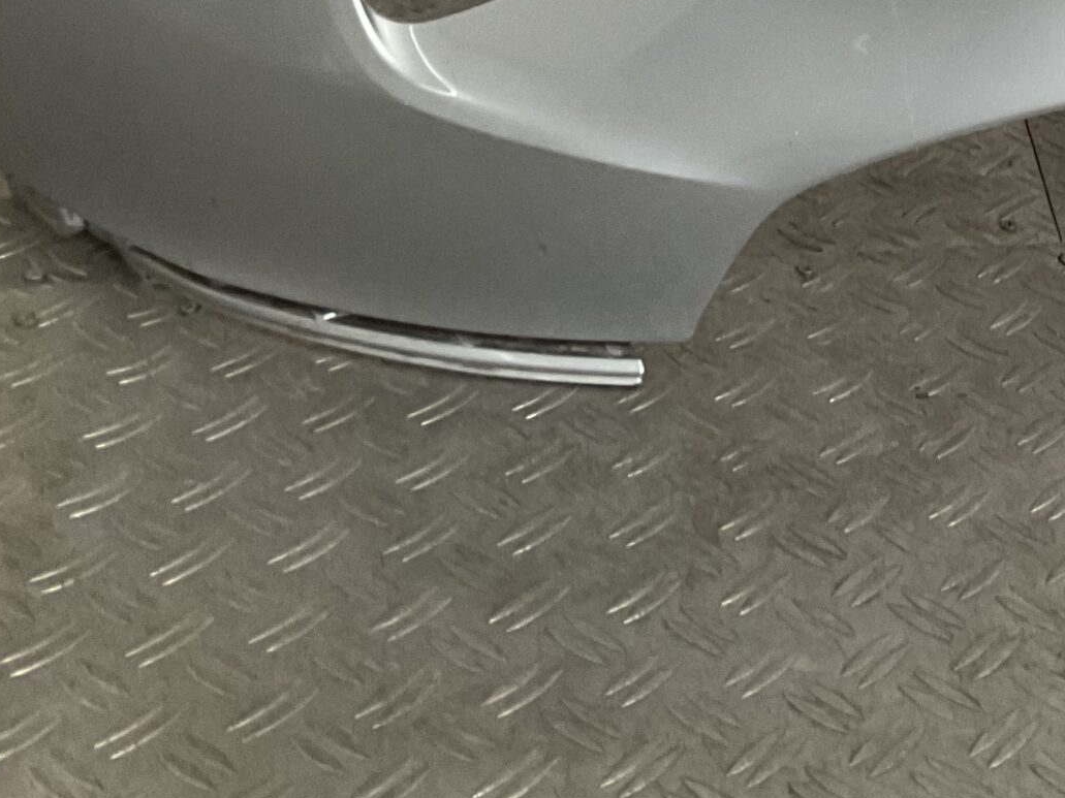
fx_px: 2215
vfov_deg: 19.2
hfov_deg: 25.0
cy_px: -173
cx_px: 1197
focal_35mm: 72
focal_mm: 3
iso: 100
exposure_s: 1/50
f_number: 1.8
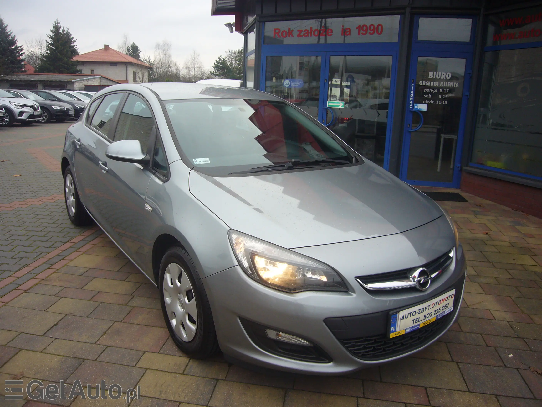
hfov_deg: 63.4
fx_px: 438
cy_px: 204
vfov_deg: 49.7
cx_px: 271
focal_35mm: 28
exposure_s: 1/200
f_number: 2.8
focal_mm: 4.6
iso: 80
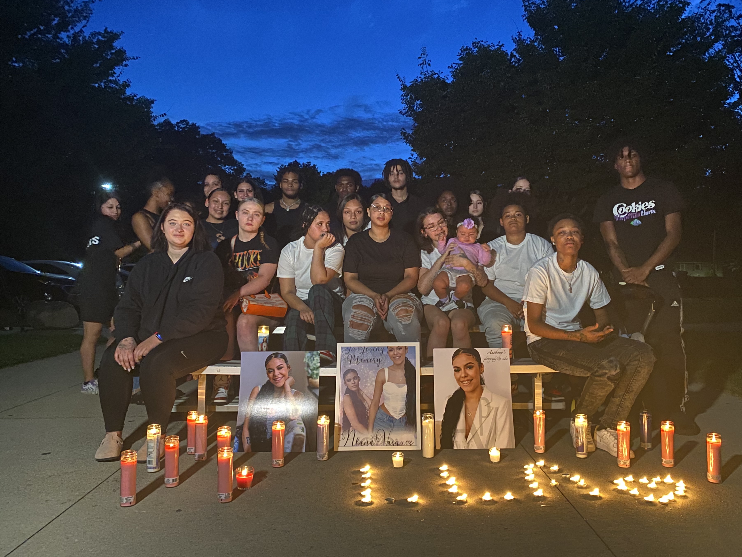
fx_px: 622
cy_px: 256
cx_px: 408
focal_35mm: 29
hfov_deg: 61.5
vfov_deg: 48.2
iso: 1000
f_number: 1.8
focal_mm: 4.25
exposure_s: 1/15
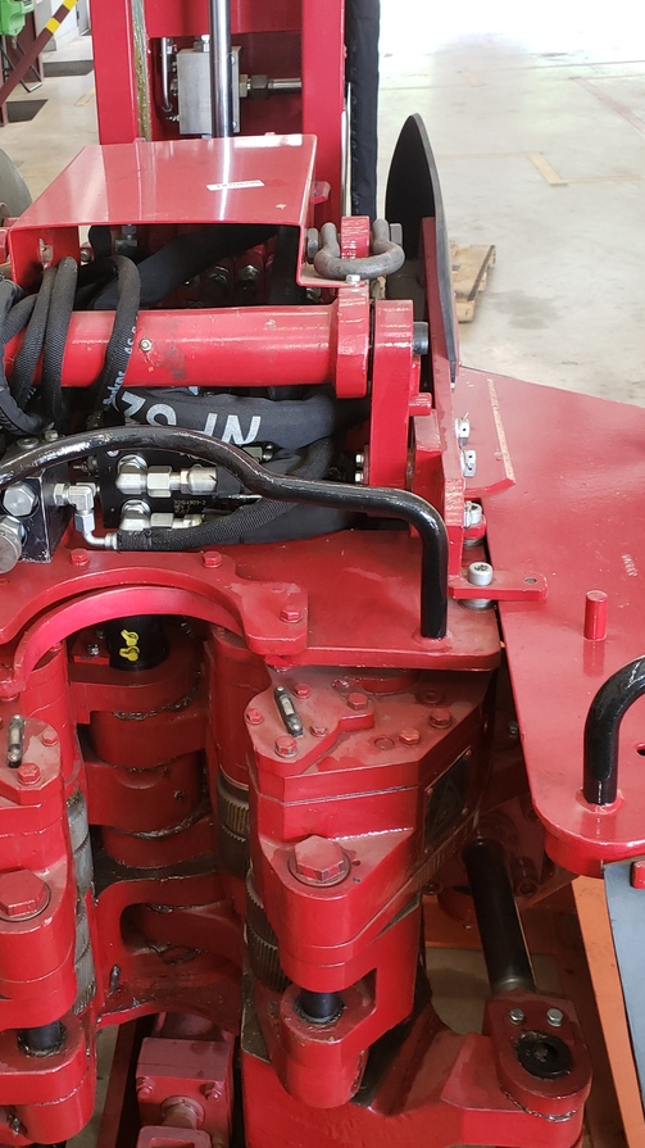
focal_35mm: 38
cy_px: 575
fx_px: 1156
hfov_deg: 30.6
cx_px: 151
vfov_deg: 52.8
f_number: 2.4
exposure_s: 1/20
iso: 125
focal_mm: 4.3
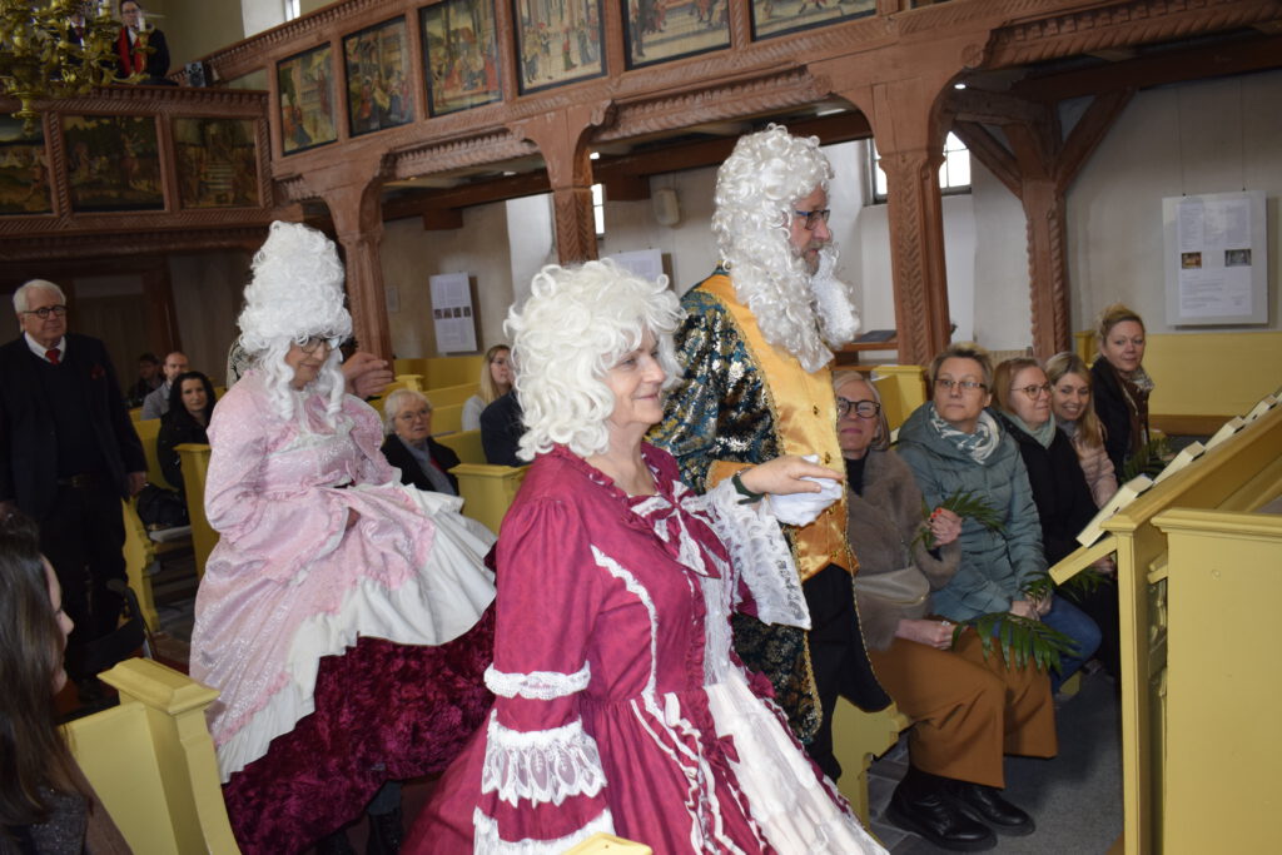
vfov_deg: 43.6
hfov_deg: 61.9
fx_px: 1068
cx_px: 641
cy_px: 428
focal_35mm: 30
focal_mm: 20
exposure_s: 1/80
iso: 800
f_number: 4.5
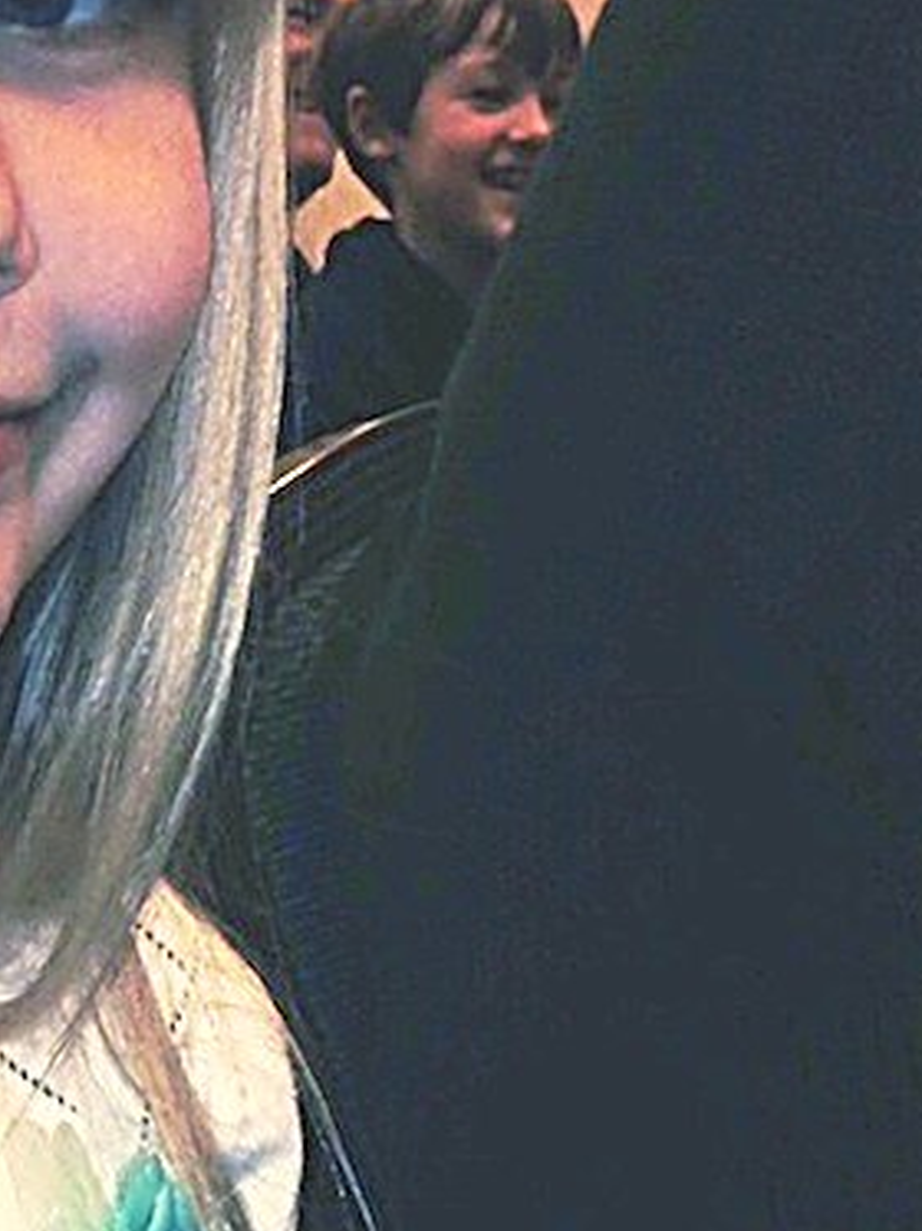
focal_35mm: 106
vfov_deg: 18.1
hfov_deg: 13.8
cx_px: 56
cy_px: 1208
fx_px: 3769
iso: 50
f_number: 2.4
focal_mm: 4.12
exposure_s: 1/60
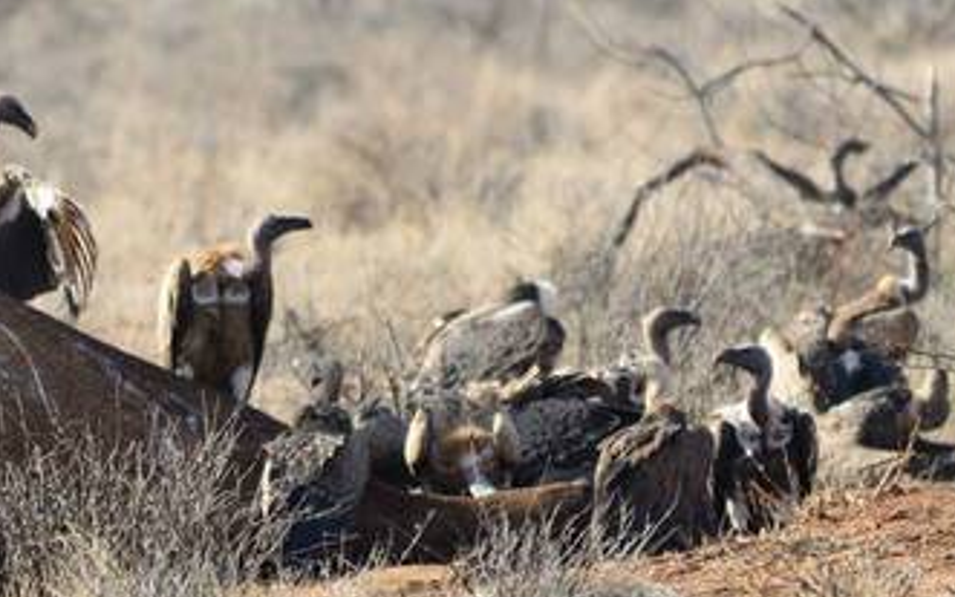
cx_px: 303
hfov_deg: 1.6
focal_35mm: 1292
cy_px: 203
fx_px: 33632
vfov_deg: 1.0
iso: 200
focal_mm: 400
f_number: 6.3
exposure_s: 1/400
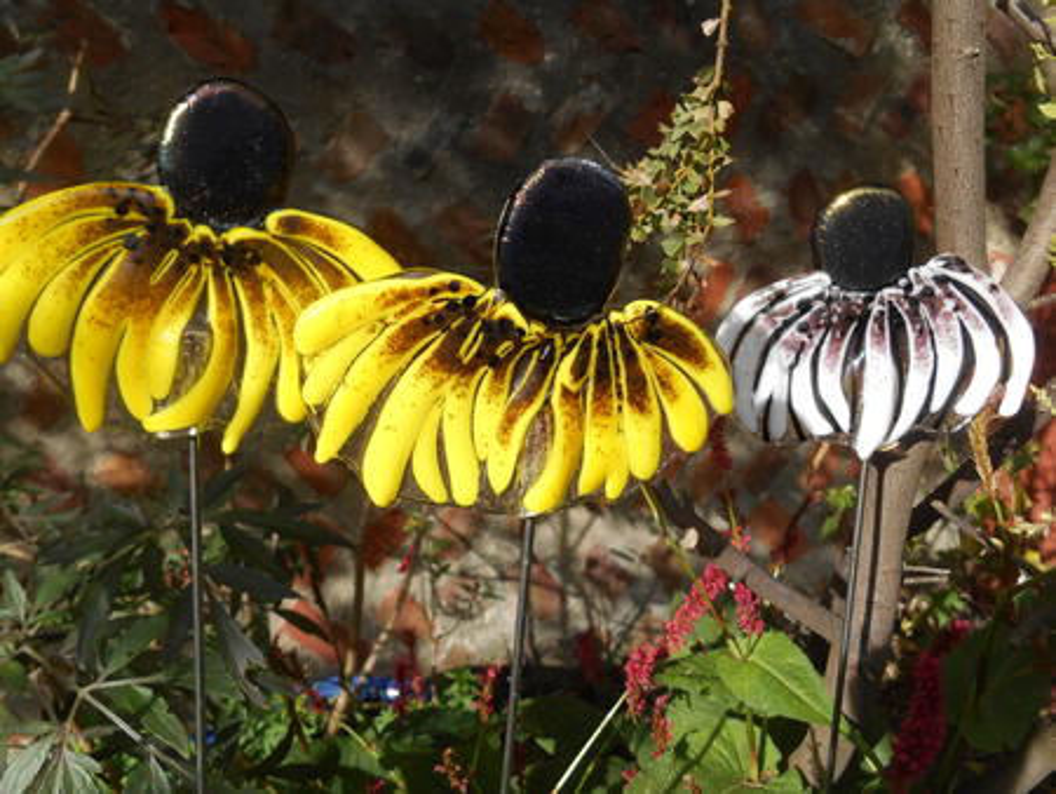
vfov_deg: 53.1
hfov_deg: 67.3
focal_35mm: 26
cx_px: 528
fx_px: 794
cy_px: 397
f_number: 3.4
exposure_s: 1/400
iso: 80
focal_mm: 4.7
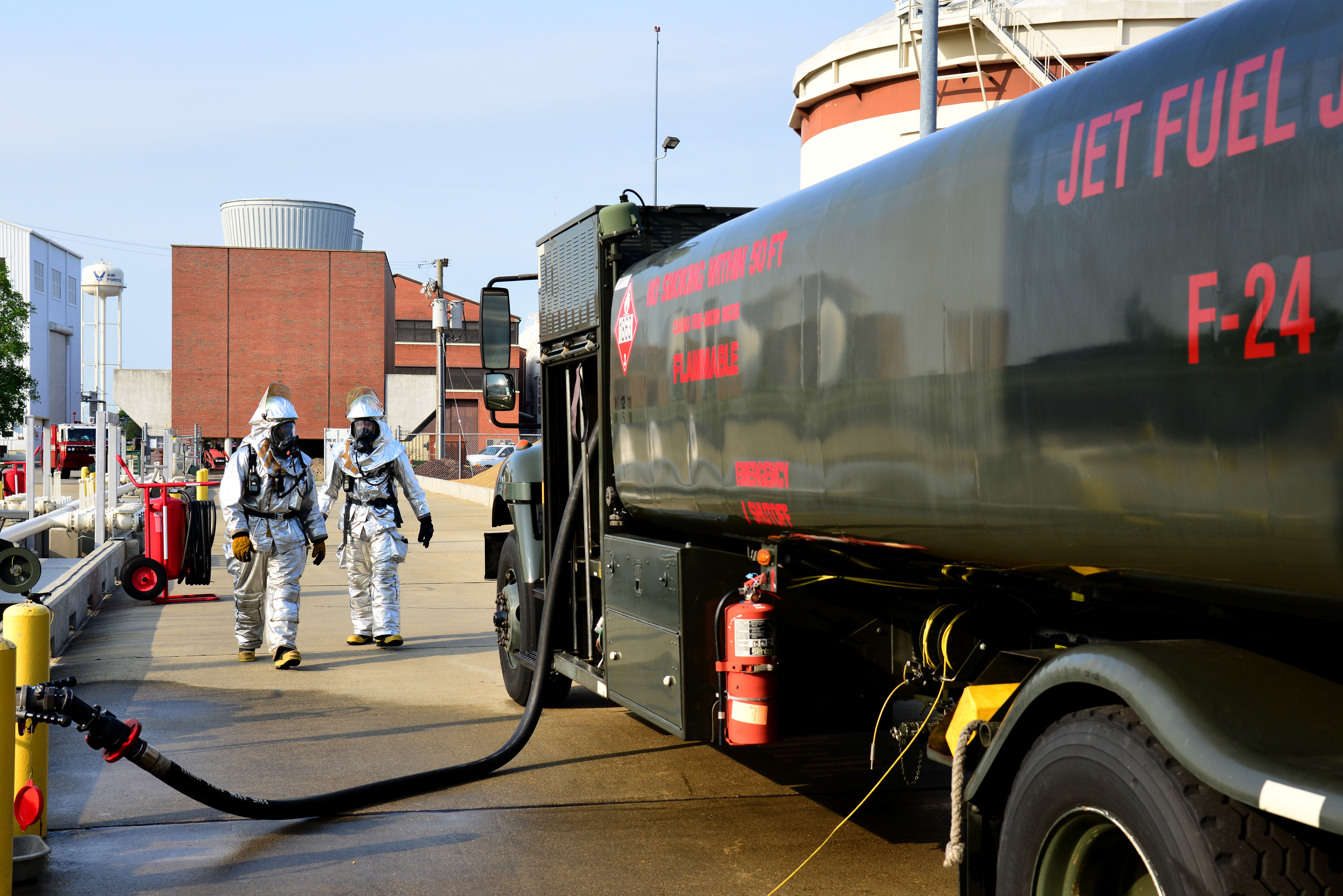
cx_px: 672
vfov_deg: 35.1
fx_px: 1418
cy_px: 448
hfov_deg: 50.7
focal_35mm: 38
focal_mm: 38
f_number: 6.3
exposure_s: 1/250
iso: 200
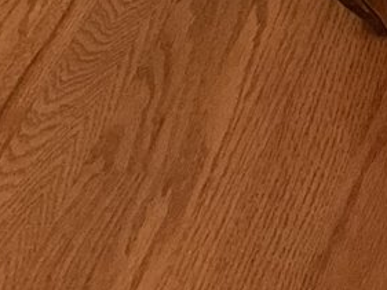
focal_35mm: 156
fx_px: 1745
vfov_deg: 8.5
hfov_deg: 10.5
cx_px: 983
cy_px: -465
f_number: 1.8
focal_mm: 3
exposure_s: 1/40
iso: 250
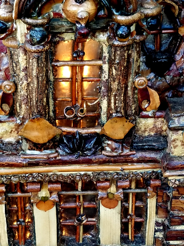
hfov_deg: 53.1
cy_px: 123
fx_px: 184
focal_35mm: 26
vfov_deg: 67.3
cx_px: 92
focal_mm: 4.2
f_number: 1.7
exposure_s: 1/60
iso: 64
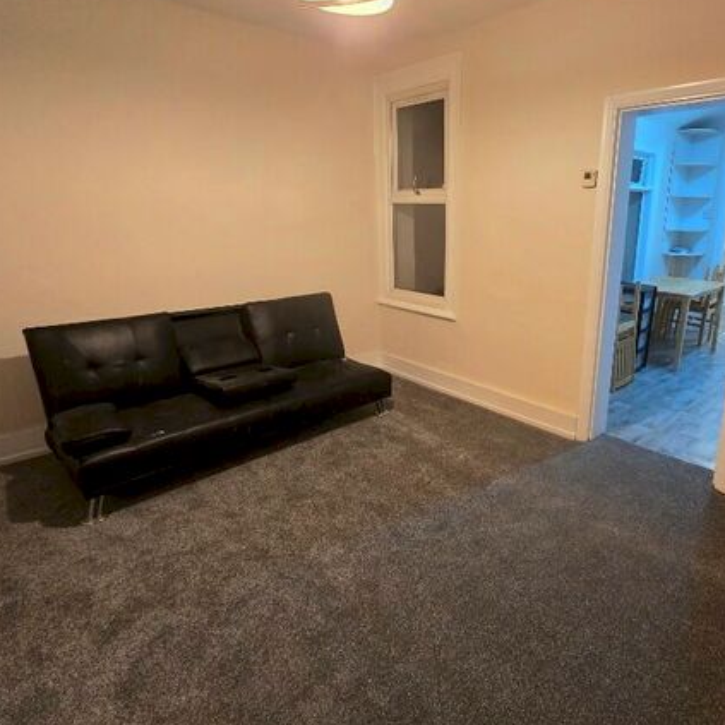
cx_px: 452
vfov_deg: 77.6
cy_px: 342
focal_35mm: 19
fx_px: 450
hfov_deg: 76.3
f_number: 2.2
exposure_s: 1/50
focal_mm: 2.2
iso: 400
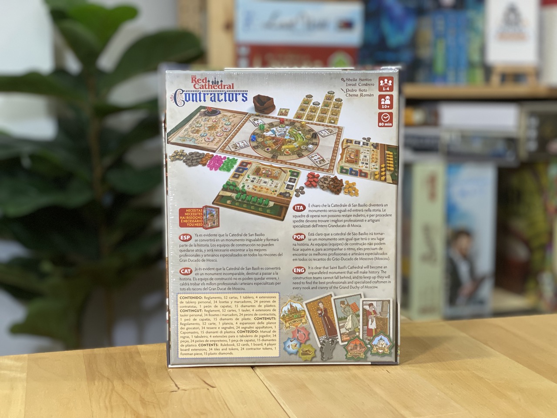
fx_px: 837
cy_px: 209
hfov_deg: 36.8
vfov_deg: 28.0
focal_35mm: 52
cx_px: 278
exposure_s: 1/33
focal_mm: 6
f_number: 2
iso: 125
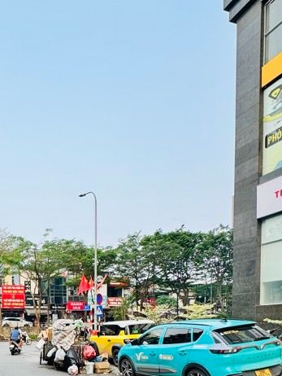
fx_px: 336
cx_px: 26
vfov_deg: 51.4
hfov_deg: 41.7
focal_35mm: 31
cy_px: 339
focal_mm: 2.22
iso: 40
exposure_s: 1/498
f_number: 2.2
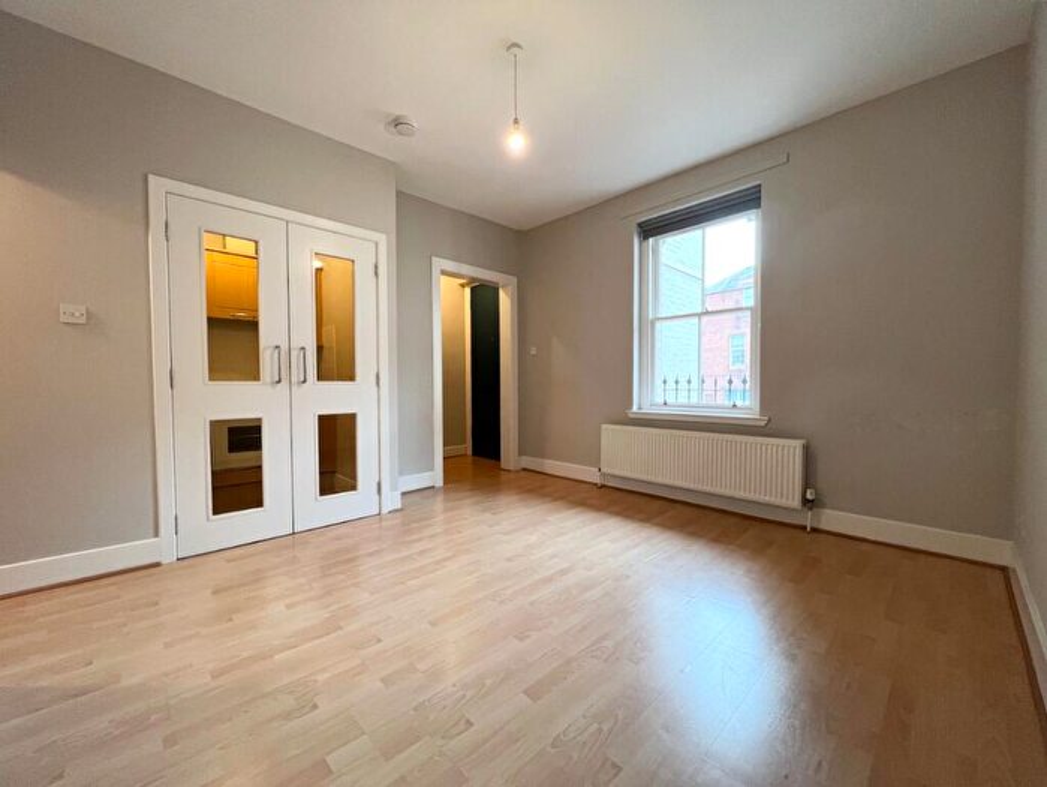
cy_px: 394
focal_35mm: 13
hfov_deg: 106.2
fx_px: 393
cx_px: 524
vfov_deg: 90.0
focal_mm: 1.57
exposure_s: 1/100
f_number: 1.8
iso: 160
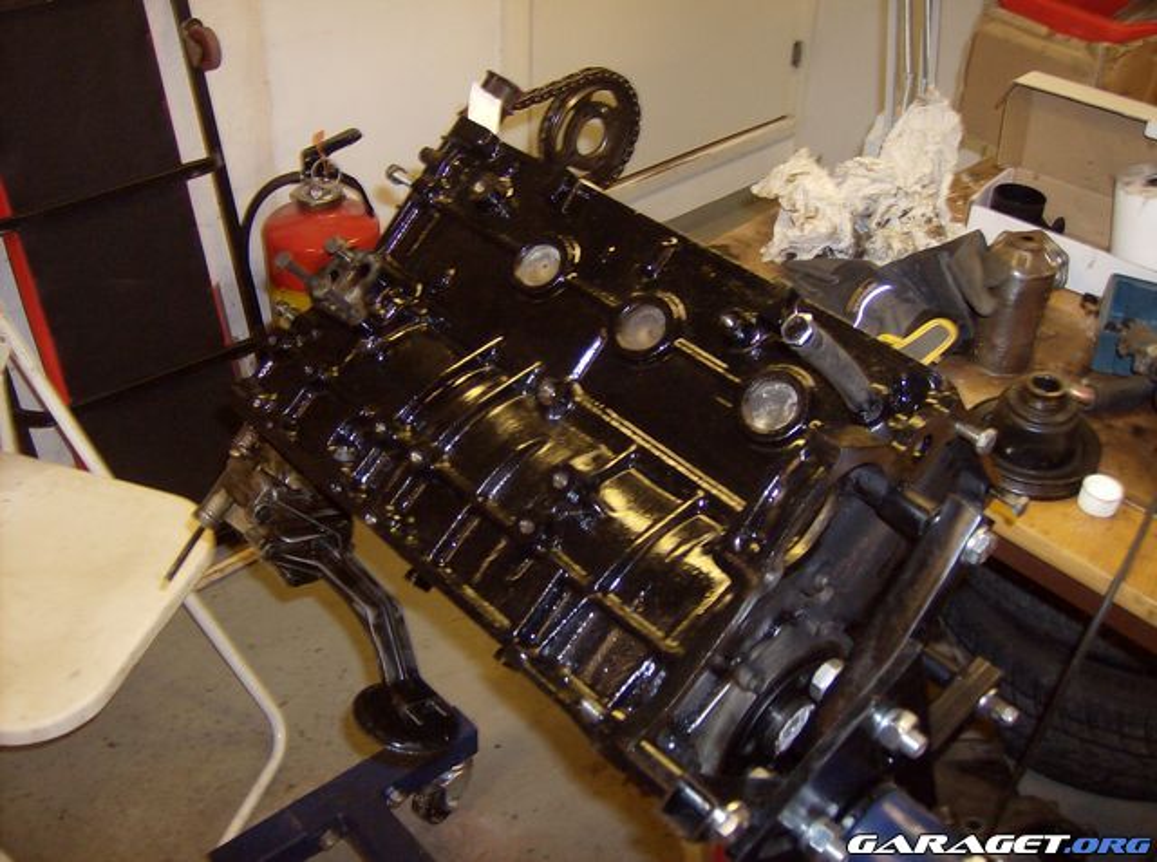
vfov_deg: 39.5
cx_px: 578
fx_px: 1201
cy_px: 431
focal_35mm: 36
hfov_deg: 51.5
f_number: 2.8
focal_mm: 6
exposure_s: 1/60
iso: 200
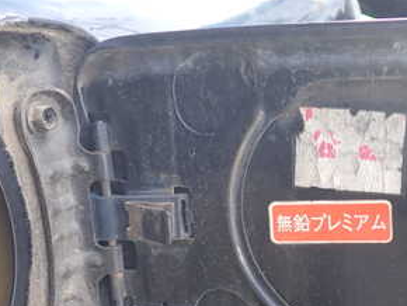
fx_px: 730
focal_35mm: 62
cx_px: 326
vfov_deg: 23.6
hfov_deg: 30.4
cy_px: 201
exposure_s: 1/100
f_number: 2.3
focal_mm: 5.4
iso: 100
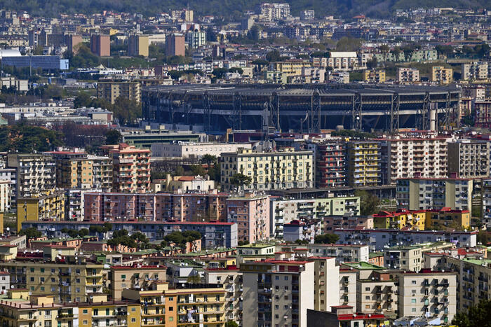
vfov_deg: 5.7
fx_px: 3274
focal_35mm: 240
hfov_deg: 8.6
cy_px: 164
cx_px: 246
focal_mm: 240
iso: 640
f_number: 7.1
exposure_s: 1/3200
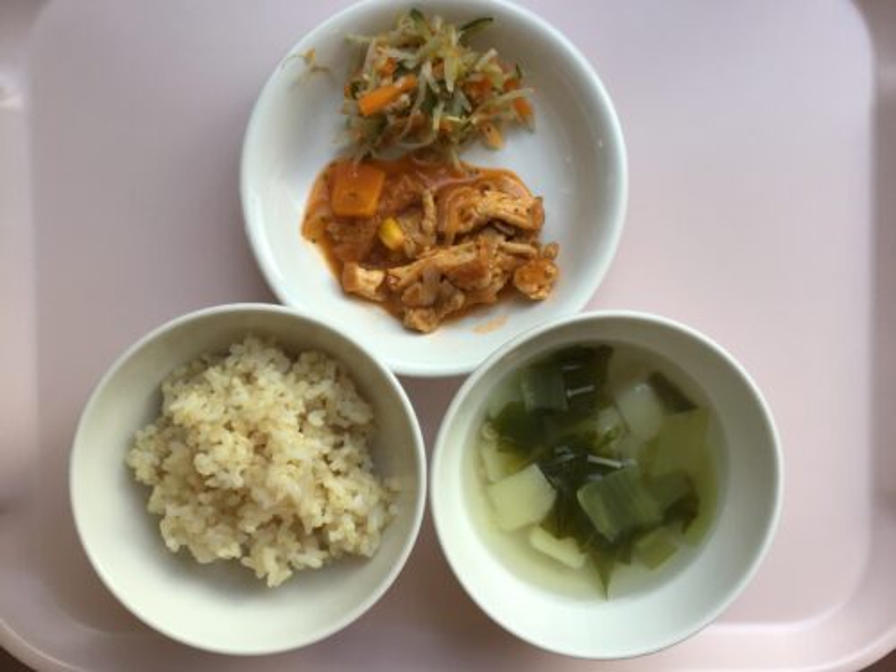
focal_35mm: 31
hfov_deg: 58.4
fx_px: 802
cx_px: 448
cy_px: 336
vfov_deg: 45.4
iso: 32
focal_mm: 3.3
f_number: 2.4
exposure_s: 1/50
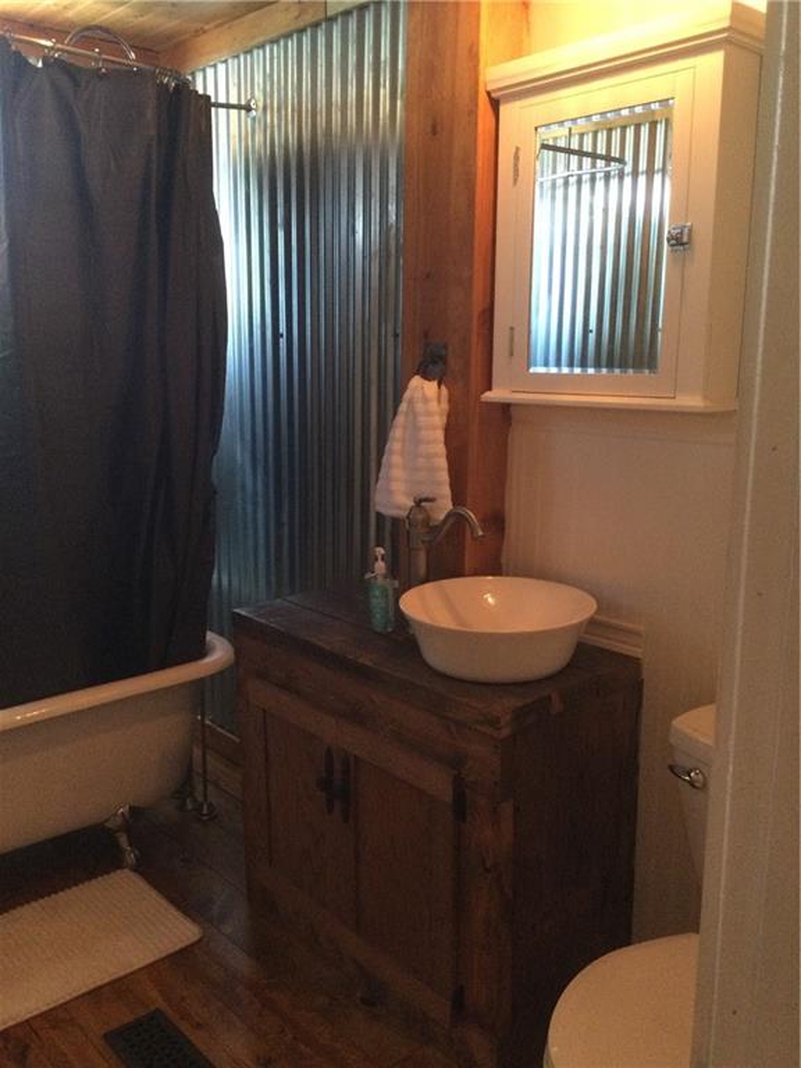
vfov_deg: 58.4
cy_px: 534
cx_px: 400
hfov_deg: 45.4
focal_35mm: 31
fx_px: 956
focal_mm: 3.3
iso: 200
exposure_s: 1/15
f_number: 2.4
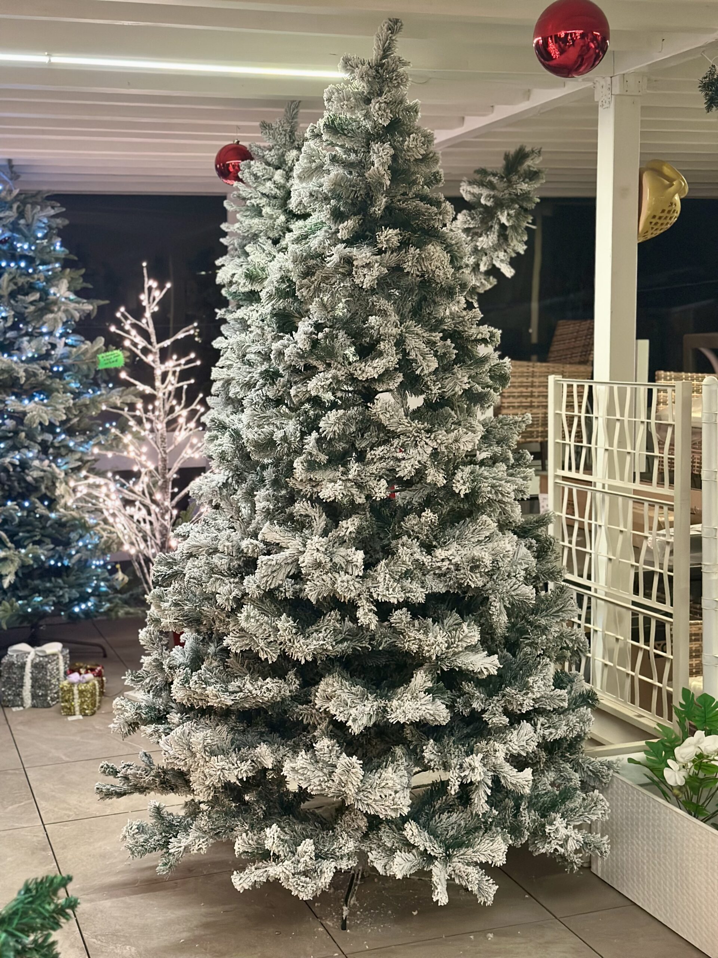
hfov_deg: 30.3
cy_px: 479
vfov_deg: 39.7
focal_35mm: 48
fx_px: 1327
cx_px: 359
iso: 400
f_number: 1.78
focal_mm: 6.86
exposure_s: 1/33
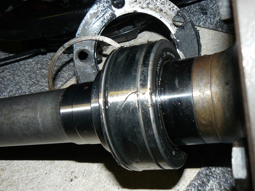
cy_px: 100
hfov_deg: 43.7
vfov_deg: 33.6
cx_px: 145
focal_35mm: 43
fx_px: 317
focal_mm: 6
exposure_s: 1/30
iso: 100
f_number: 4
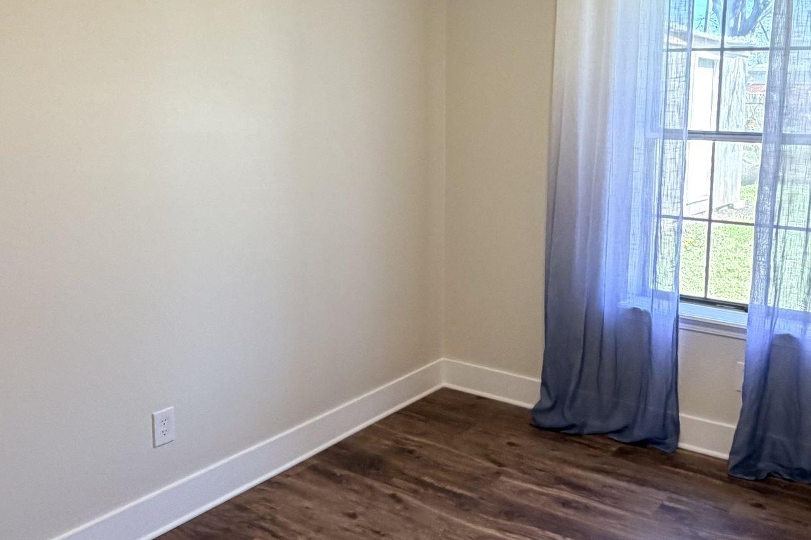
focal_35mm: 36
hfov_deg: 52.6
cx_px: 507
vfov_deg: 36.7
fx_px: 811
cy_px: 222
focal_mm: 2.22
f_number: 2.2
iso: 250
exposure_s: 1/120
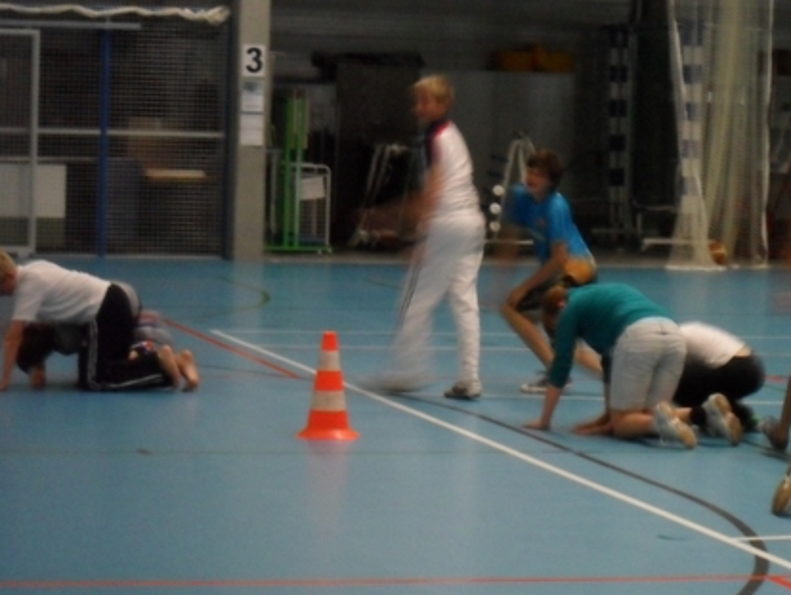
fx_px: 3475
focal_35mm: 152
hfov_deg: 13.0
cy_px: 304
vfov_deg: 9.8
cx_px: 550
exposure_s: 1/8
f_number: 5.8
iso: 400
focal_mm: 18.9
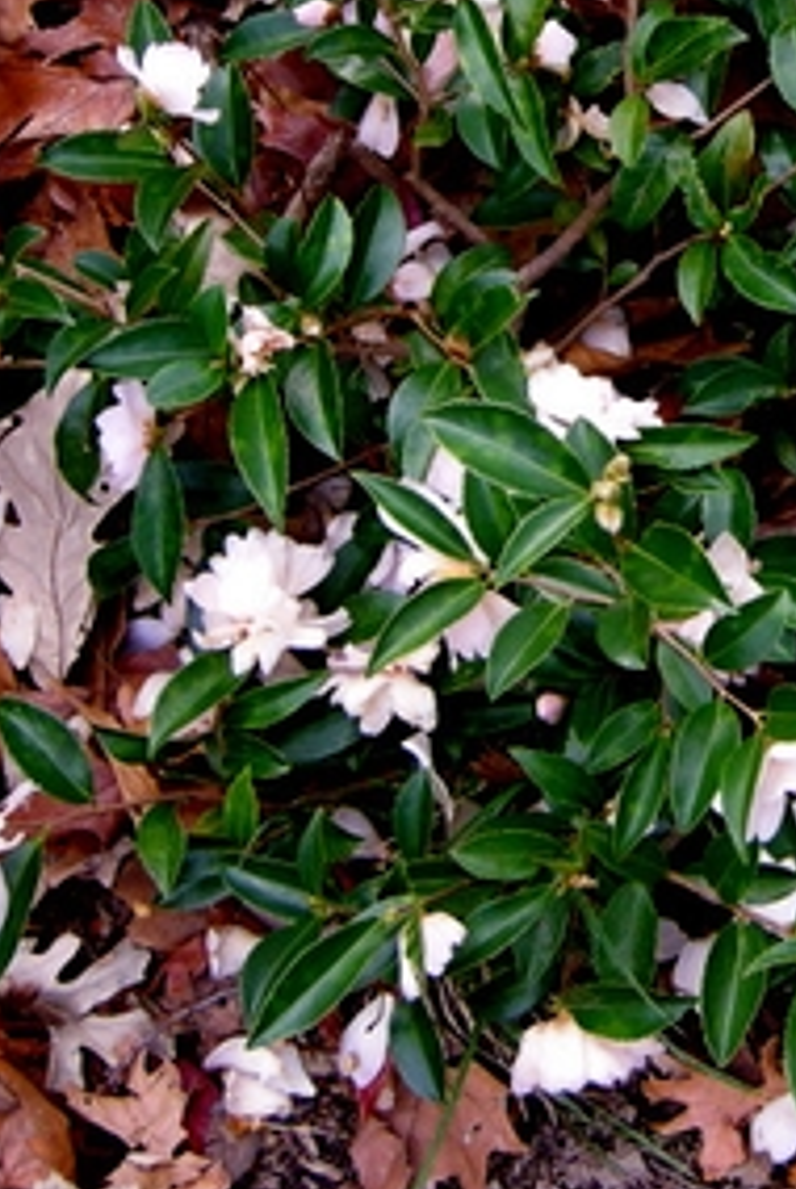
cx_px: 754
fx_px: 2614
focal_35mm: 79
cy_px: 314
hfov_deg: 17.0
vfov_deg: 25.4
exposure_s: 1/54.2
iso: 119
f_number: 2.7
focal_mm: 7.5
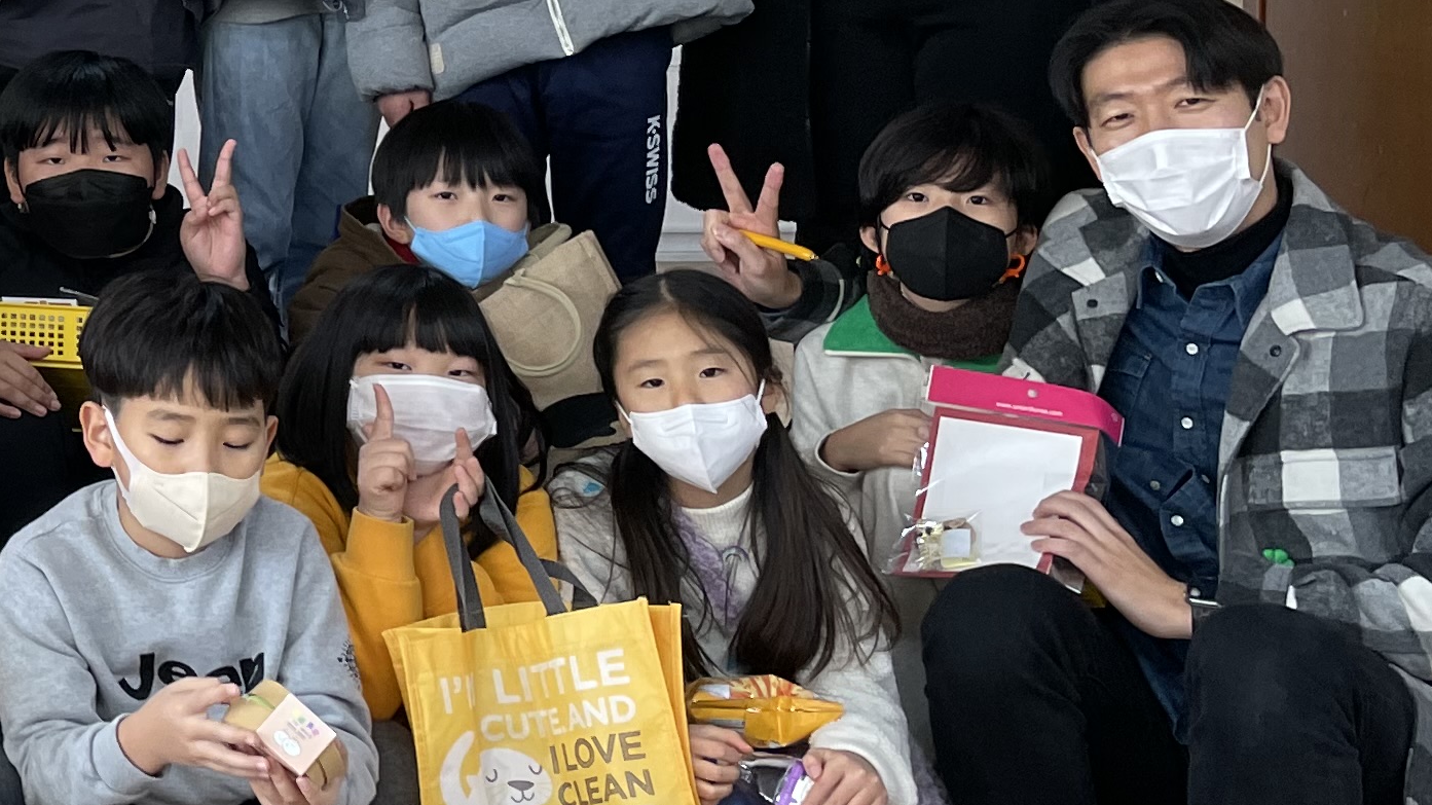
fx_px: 3113
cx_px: -445
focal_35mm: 82
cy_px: -43
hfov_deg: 23.0
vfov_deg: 14.4
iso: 80
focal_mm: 4.2
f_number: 1.6
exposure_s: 1/120
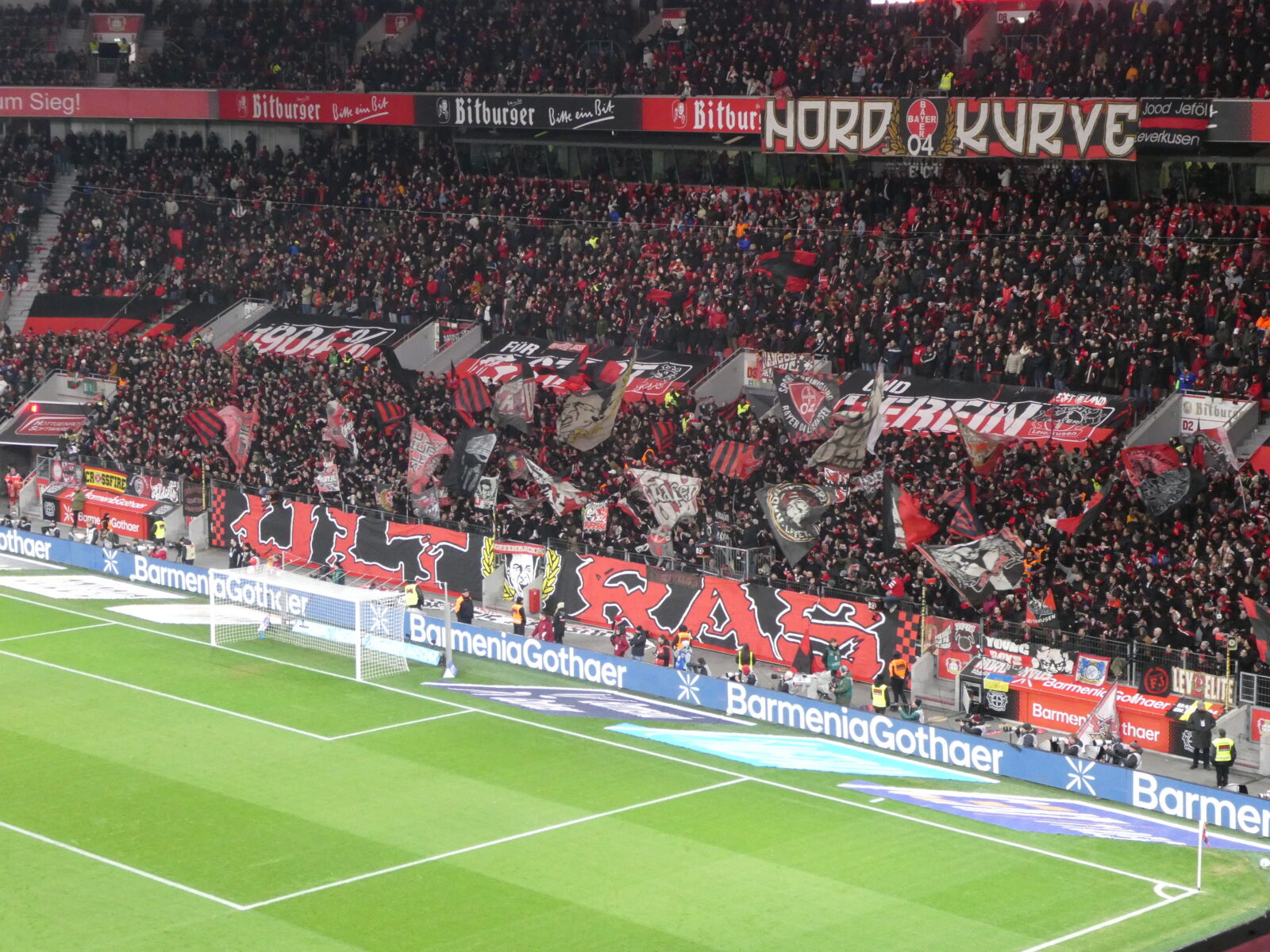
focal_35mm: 70
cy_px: 476
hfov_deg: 27.8
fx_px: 2568
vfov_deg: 21.0
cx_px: 635
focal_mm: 12.5
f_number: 4.5
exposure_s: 1/80
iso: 640
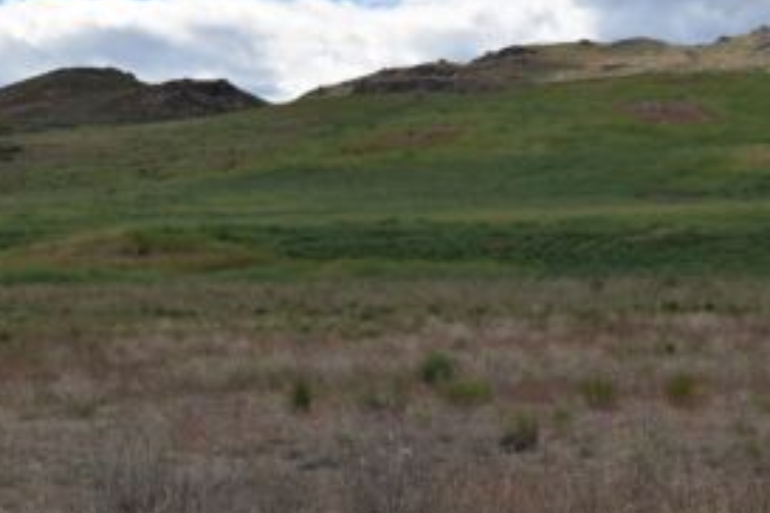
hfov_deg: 16.9
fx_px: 2582
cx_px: 544
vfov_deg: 11.3
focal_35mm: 121
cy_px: 185
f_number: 13
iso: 100
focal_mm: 55
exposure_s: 1/200
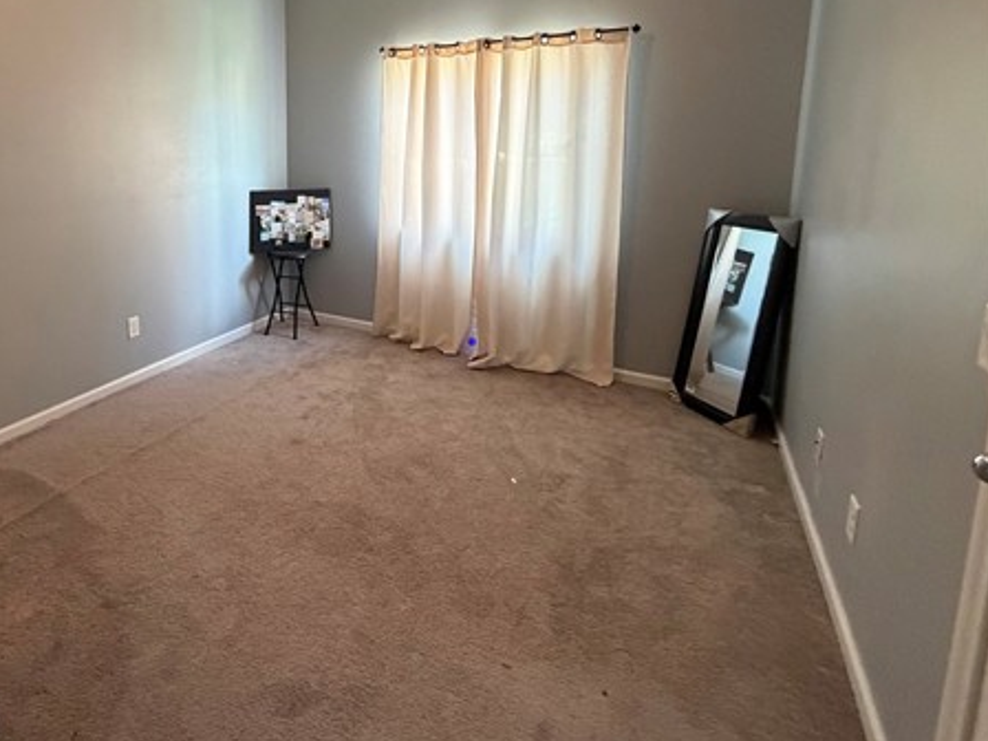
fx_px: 571
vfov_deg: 63.5
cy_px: 221
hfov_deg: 77.8
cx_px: 293
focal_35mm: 20
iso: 500
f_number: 2.2
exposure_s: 1/60
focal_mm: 2.22
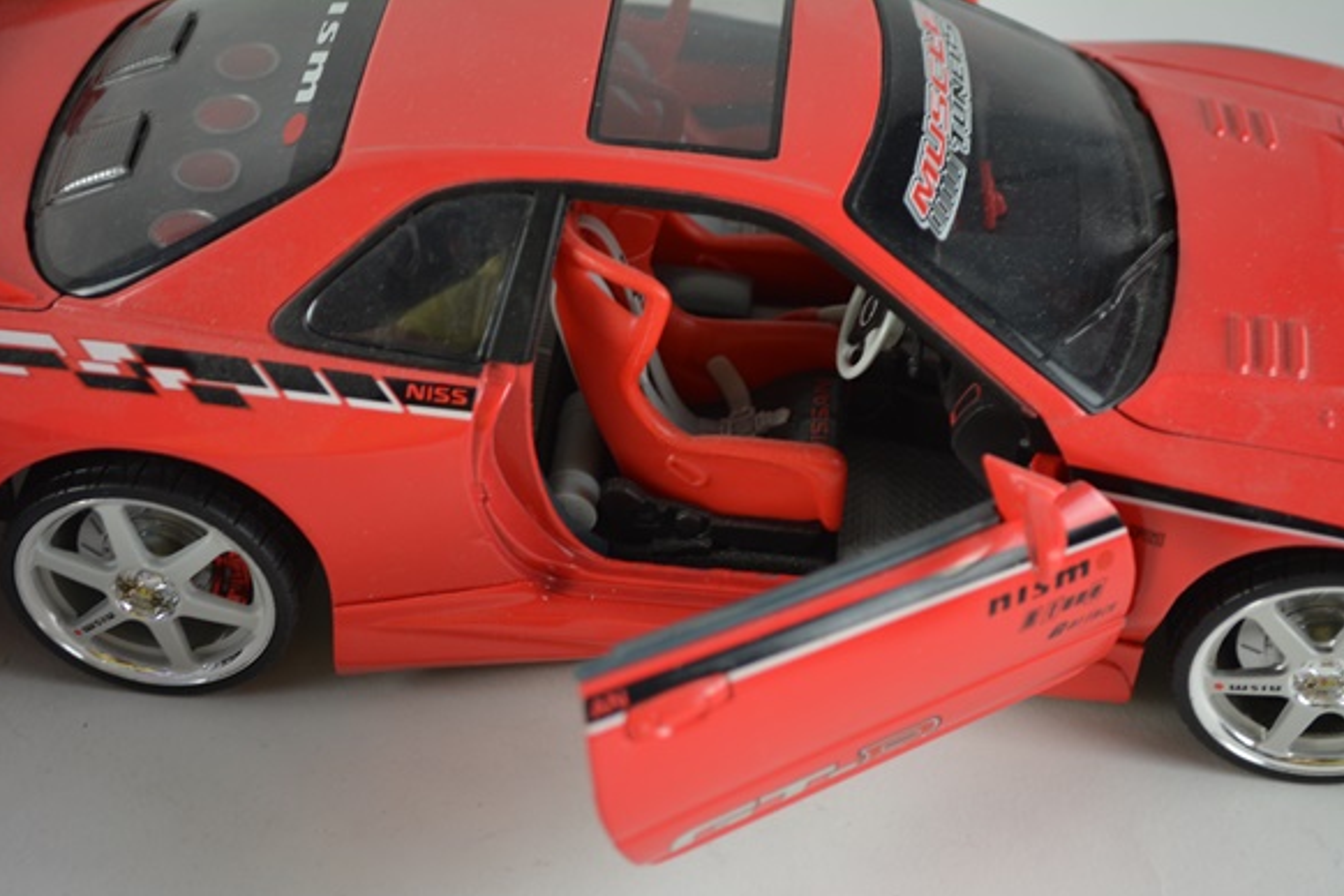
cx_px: 654
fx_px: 2538
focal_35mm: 68
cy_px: 460
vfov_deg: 20.0
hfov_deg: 29.7
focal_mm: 44
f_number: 5.3
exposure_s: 1/60
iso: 500
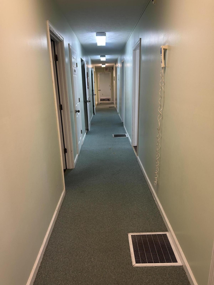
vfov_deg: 67.3
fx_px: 214
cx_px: 107
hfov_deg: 53.1
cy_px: 142
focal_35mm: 26
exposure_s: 1/60
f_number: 1.5
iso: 80
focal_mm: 5.7
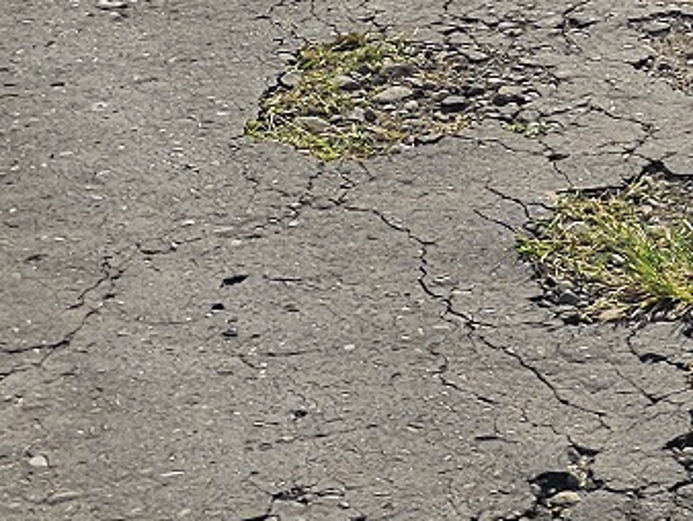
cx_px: 1140
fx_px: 2725
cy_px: -416
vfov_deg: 10.3
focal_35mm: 136
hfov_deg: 13.4
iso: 12
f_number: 1.7
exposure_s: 1/1546
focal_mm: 6.3
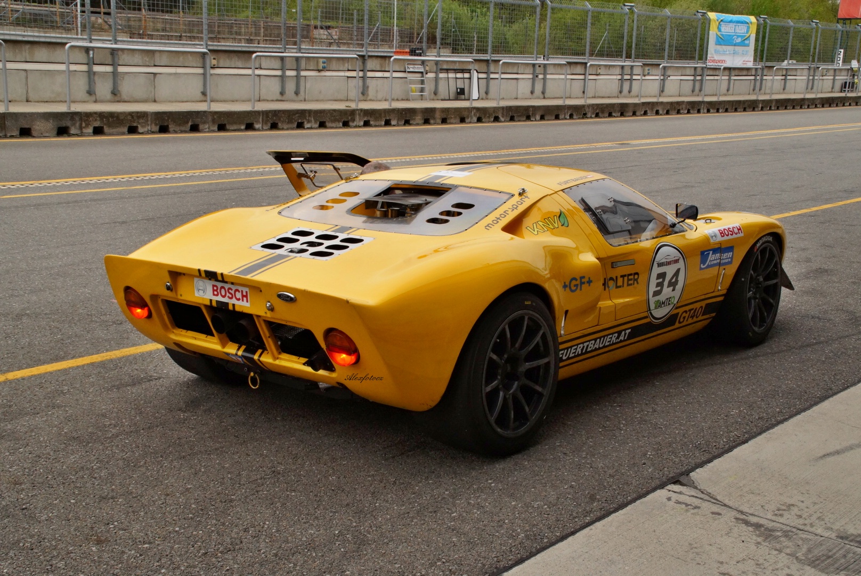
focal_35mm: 45
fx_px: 1077
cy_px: 288
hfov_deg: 43.6
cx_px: 430
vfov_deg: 29.9
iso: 800
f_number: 14
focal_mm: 30
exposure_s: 1/125
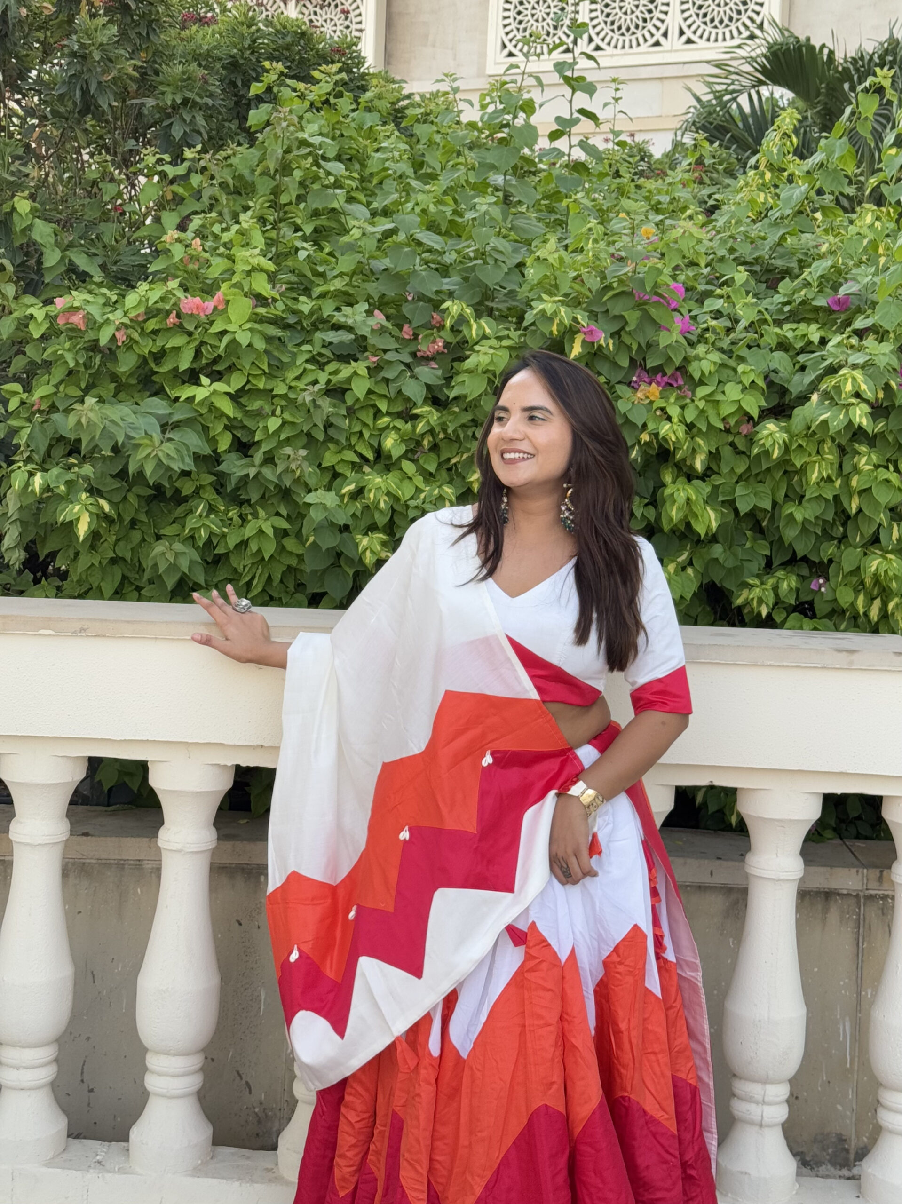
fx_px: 1669
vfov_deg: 39.7
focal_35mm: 48
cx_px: 451
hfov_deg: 30.2
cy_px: 602
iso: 64
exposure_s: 1/294
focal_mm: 6.76
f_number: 1.78
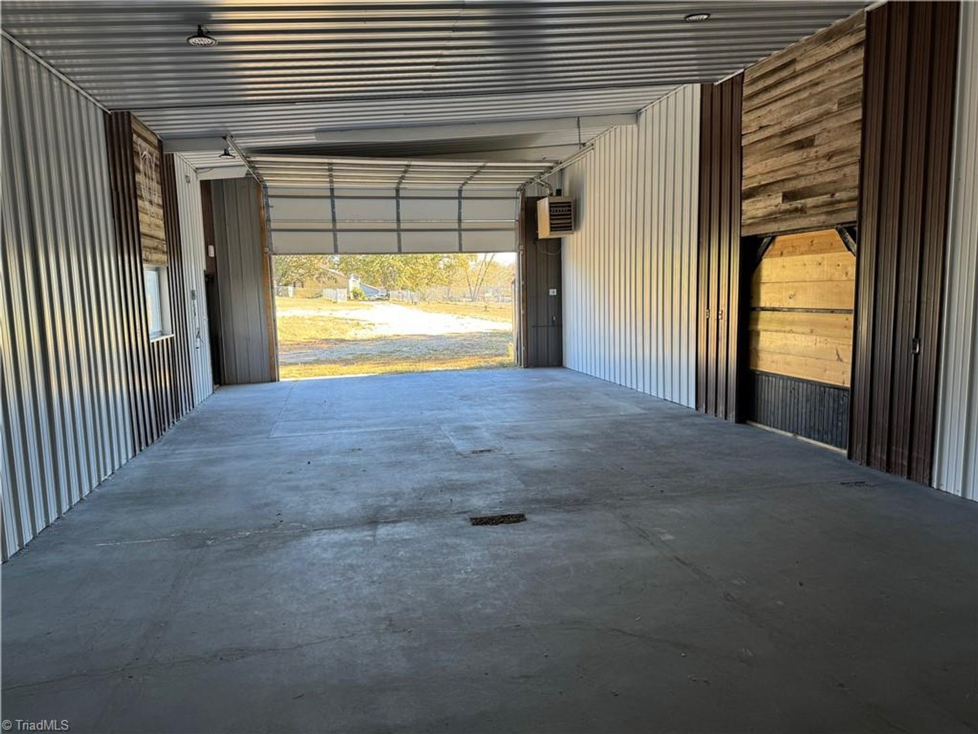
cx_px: 489
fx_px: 678
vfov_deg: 56.8
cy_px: 367
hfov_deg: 71.6
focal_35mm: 24
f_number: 1.78
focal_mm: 6.76
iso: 80
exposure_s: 1/121
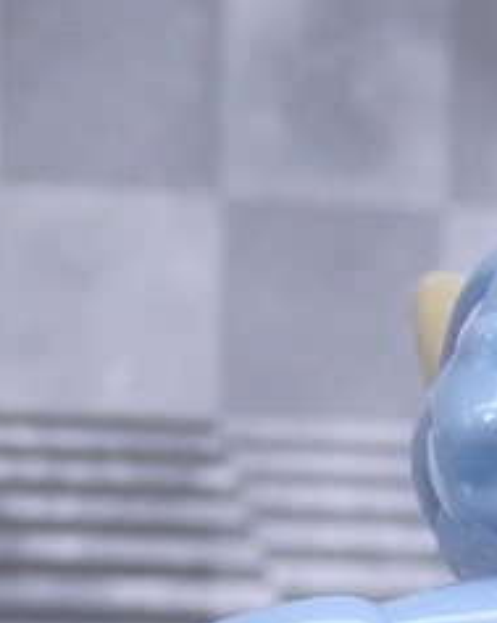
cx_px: 747
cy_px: 718
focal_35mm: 177
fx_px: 3261
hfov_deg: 8.5
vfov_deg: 10.8
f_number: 4.1
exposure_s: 1/160
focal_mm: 9.8
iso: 400
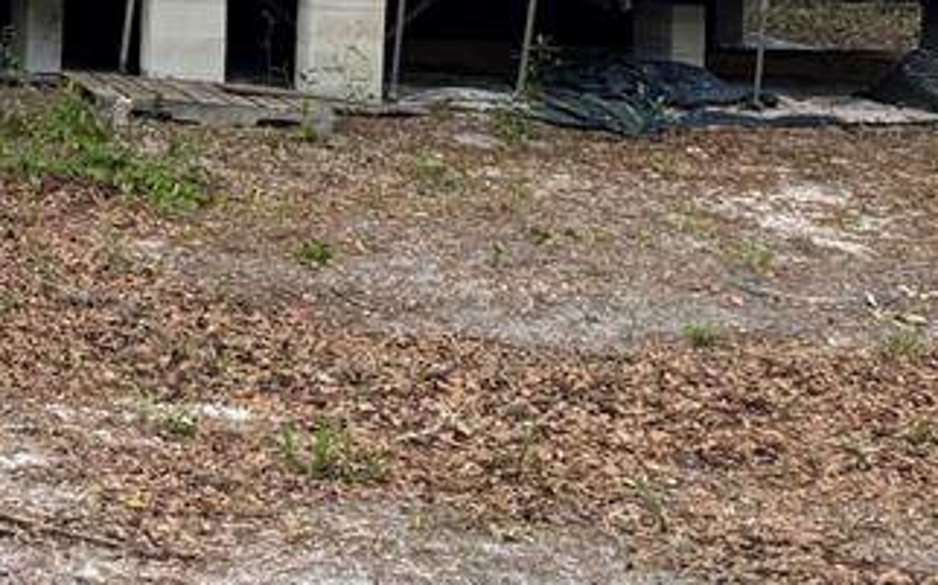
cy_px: -189
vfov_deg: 15.3
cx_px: -376
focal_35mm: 81
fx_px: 2070
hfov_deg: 22.1
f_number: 1.78
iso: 80
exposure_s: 1/615
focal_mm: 6.76
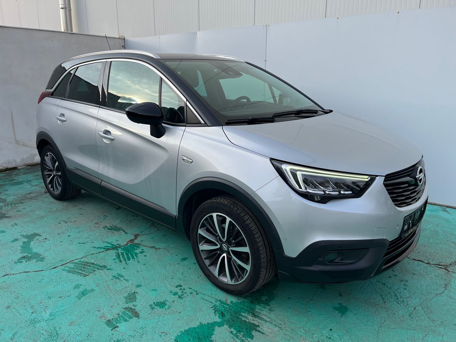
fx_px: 343
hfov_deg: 67.3
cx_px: 228
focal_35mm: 26
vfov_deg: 53.1
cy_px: 171
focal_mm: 5.1
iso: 50
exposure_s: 1/1536
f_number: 1.6
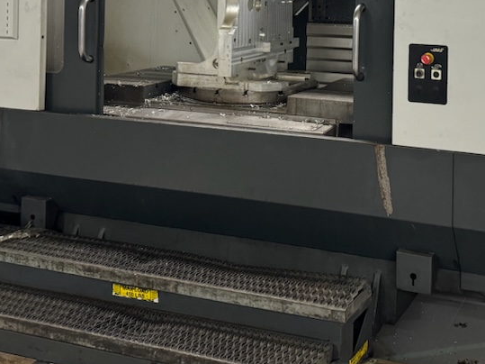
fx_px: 798
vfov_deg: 24.3
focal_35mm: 57
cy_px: -17
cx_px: 328
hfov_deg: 33.5
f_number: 1.78
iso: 250
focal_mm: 6.86
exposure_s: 1/60
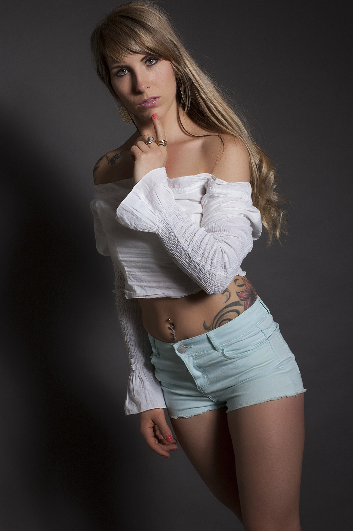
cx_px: 176
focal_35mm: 75
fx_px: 1105
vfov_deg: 27.0
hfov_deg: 18.2
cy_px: 266
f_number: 11
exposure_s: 1/500
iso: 200
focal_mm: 50
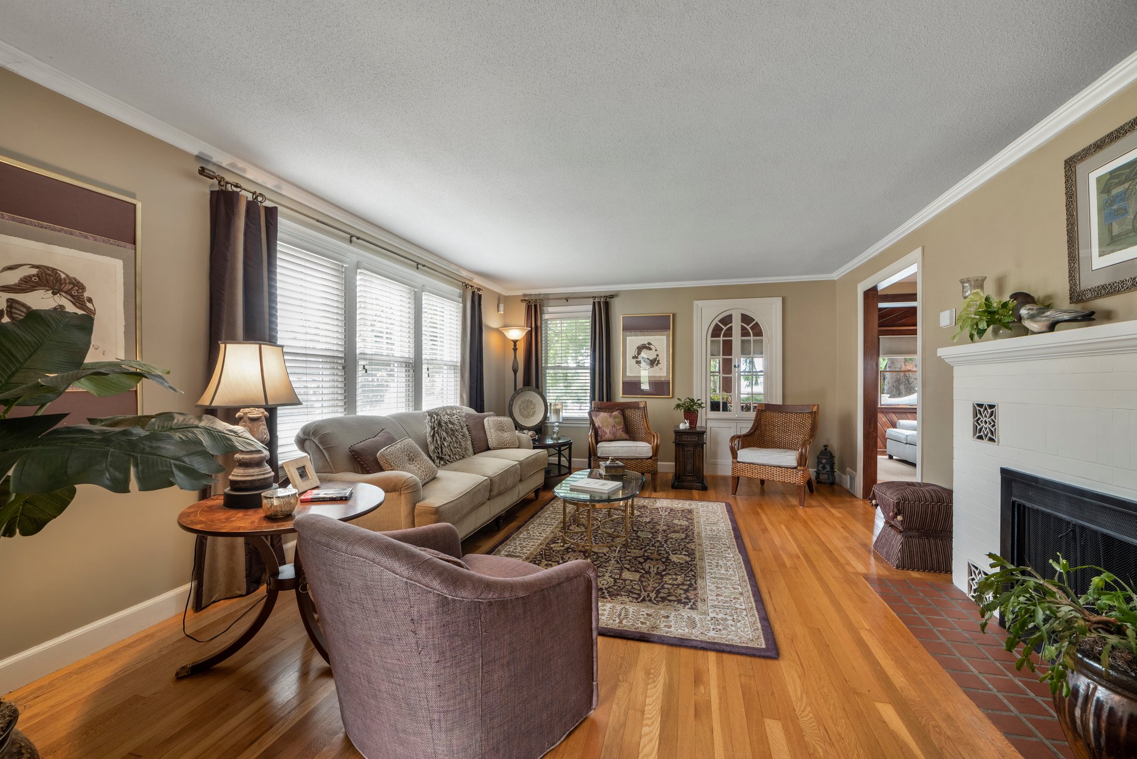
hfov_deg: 104.2
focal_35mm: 14
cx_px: 568
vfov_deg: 81.3
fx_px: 442
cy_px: 380
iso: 400
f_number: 9
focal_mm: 14
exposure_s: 1/4
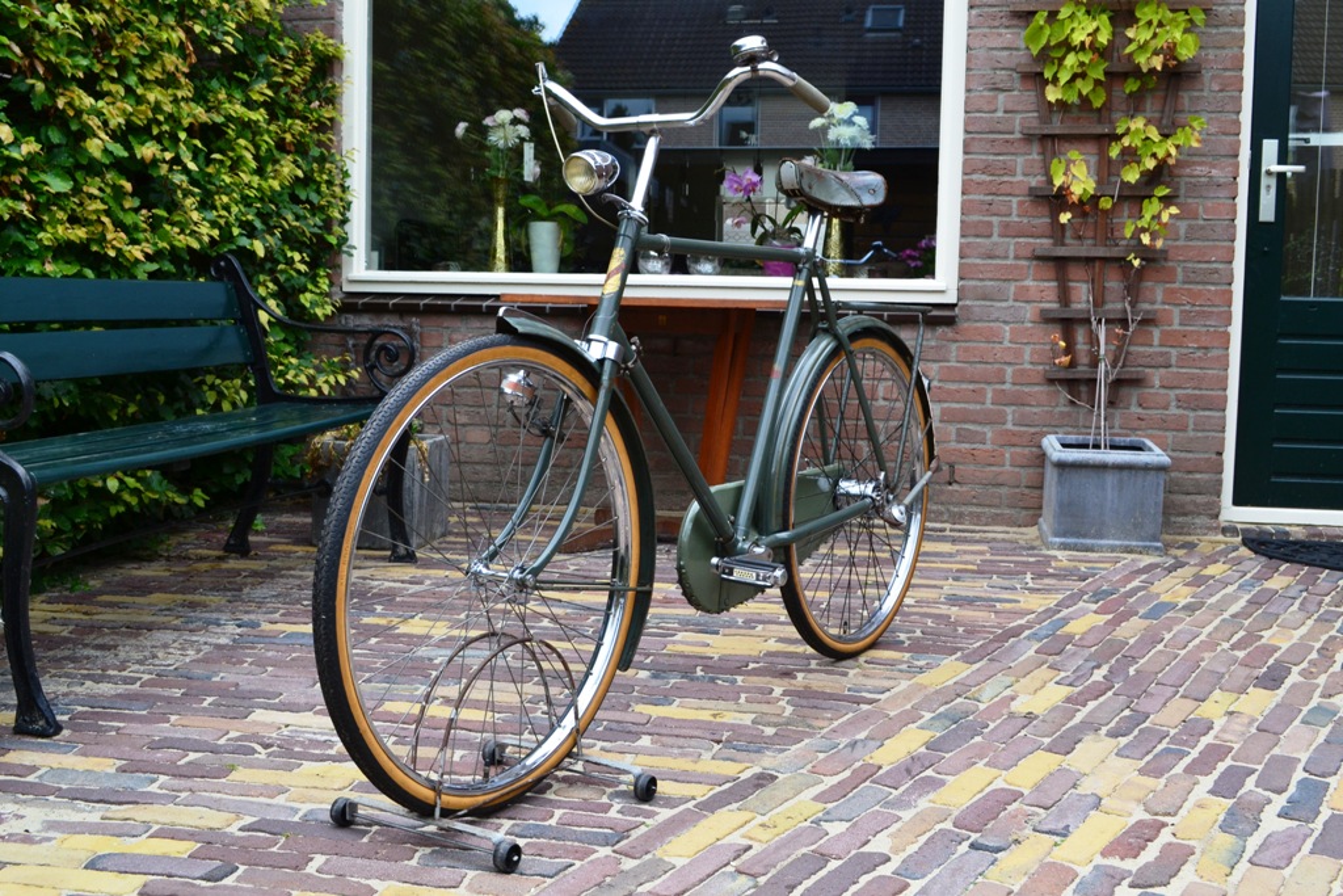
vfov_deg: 36.9
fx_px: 1343
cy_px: 448
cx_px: 672
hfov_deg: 53.1
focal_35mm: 36
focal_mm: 24
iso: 400
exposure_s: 1/125
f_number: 9
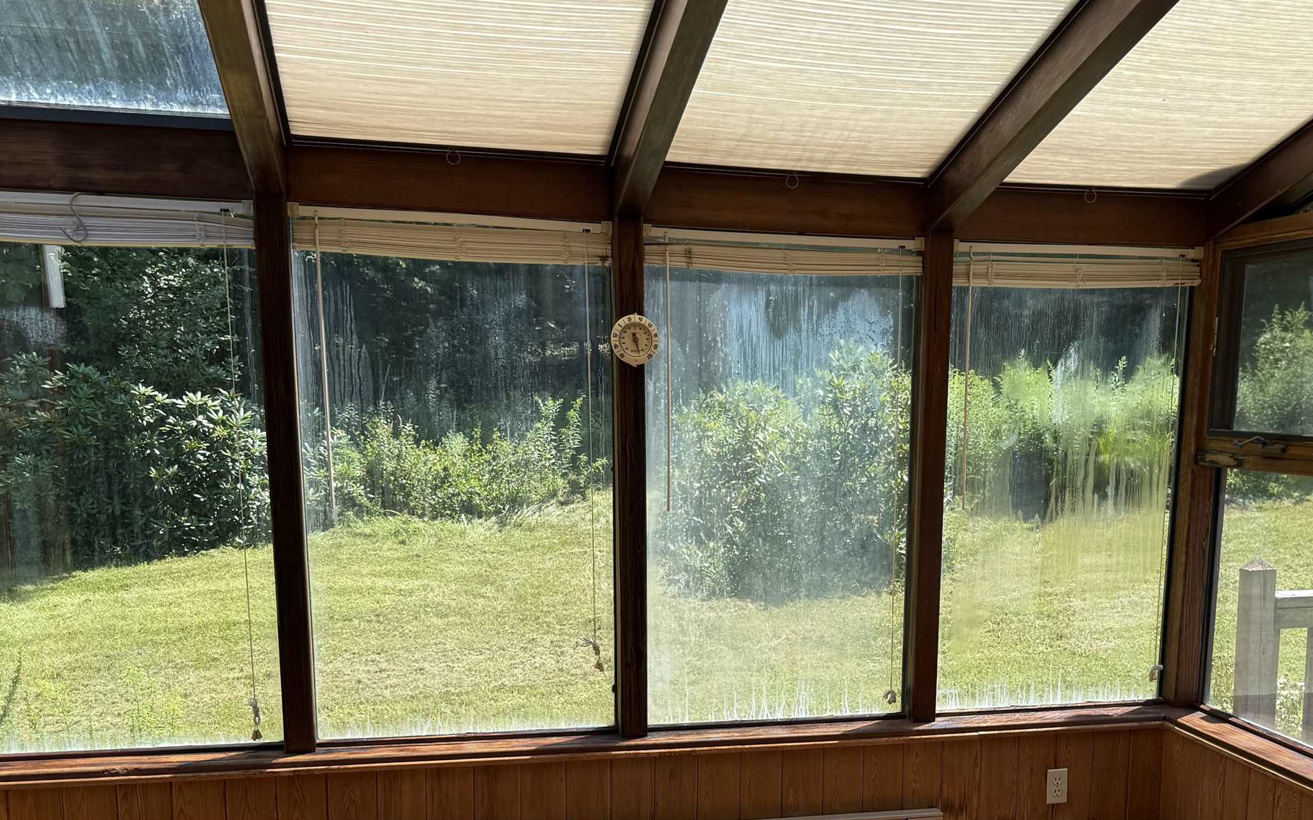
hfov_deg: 47.7
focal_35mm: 41
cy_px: 661
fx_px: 1467
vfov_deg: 30.5
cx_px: 842
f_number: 1.78
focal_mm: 6.76
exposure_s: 1/1192
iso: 80
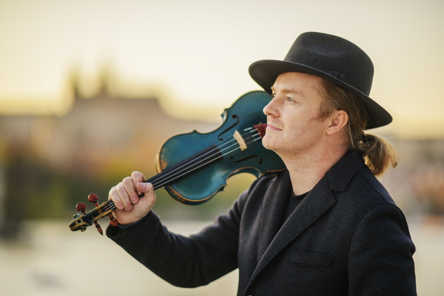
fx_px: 1295
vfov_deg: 13.0
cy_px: 148
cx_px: 222
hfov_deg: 19.5
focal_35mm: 105
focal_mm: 105
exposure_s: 1/1250
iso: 100
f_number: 1.4
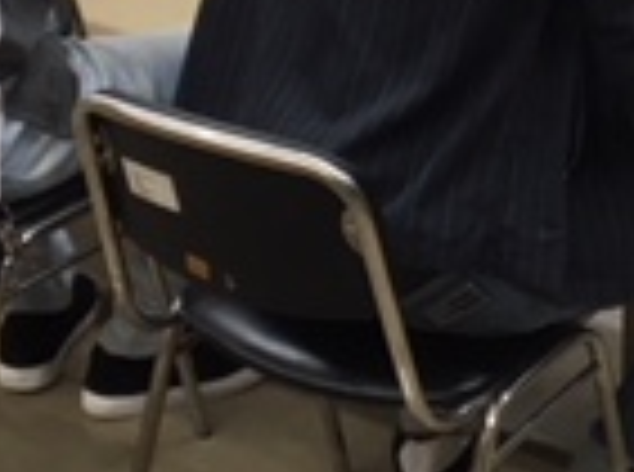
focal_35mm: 132
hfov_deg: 14.8
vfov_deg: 11.0
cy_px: -67
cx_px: 576
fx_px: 2411
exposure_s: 1/30
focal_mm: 4.15
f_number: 2.2
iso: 25
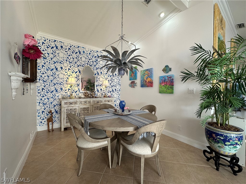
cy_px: 92
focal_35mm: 14
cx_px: 123
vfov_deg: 85.7
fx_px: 99
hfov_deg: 102.1
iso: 125
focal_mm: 2.22
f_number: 2.2
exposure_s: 1/120
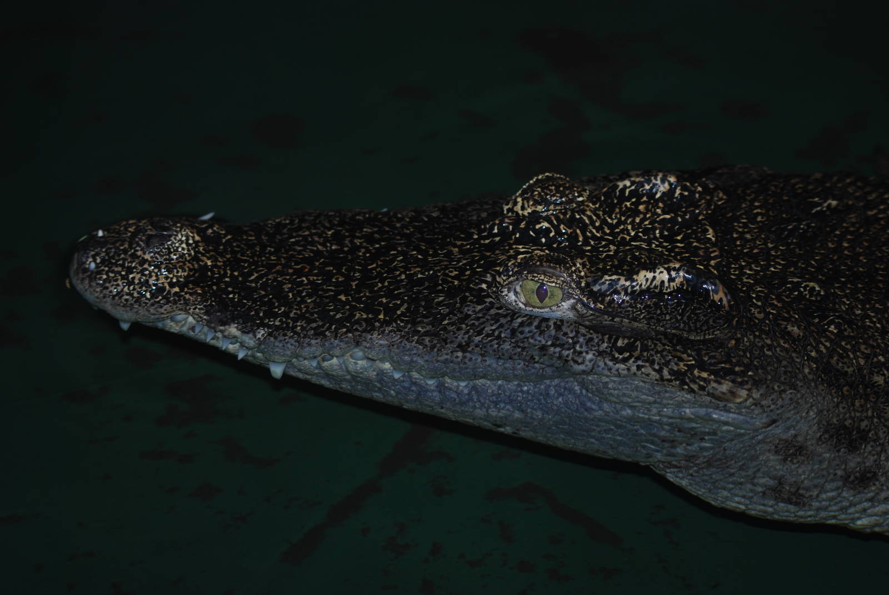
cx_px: 444
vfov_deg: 13.1
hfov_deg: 19.4
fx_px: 2596
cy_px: 298
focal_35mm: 105
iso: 200
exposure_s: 1/60
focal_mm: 70
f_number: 4
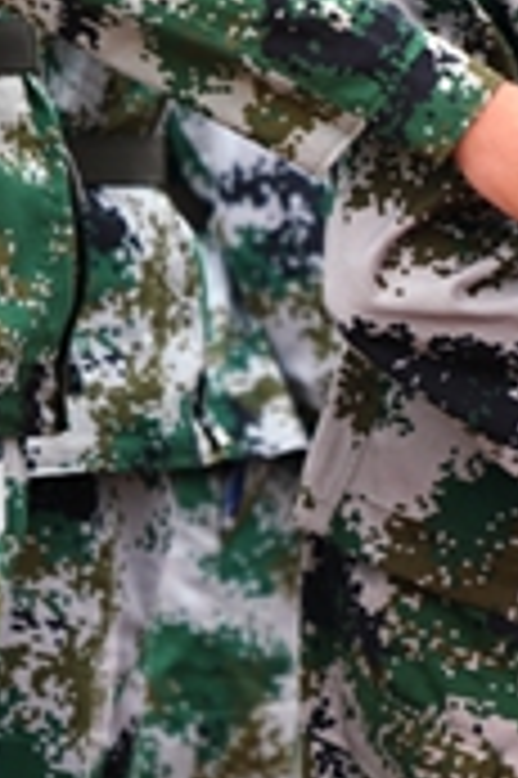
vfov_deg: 3.0
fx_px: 15008
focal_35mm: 694
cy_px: 299
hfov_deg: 2.0
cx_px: 486
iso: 320
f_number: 4
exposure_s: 1/200
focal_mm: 200
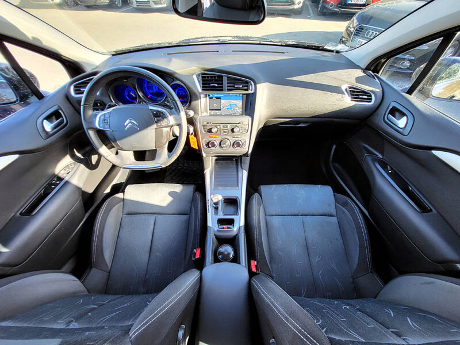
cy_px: 172
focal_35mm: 13
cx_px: 230
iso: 64
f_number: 2.2
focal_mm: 1.74
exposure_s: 1/60
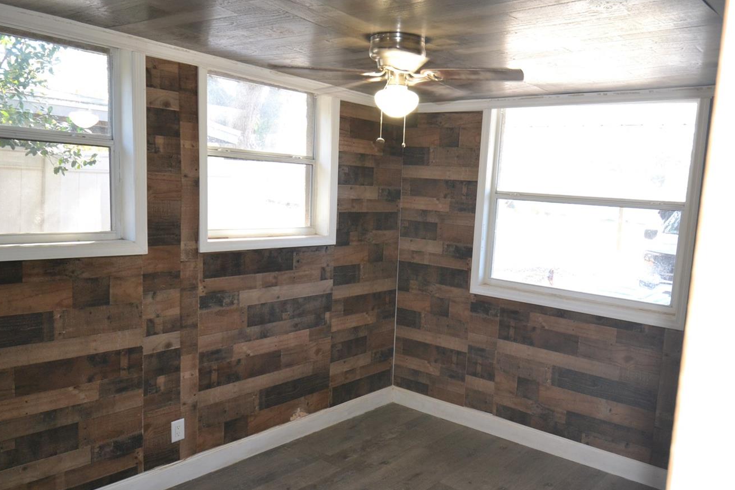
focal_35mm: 28
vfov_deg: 46.9
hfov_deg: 65.8
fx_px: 564
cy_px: 271
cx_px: 427
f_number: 4
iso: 720
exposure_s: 1/60
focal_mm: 15
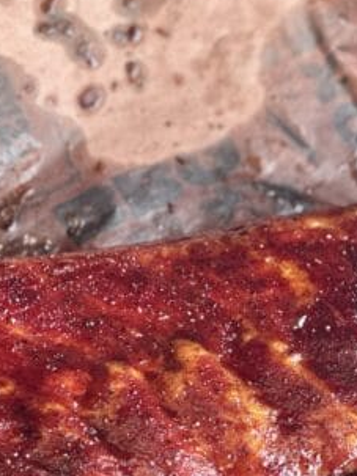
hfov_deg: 12.1
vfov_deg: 16.1
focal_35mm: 122
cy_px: 278
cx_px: 121
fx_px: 1679
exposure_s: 1/85
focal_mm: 9
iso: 250
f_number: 2.8
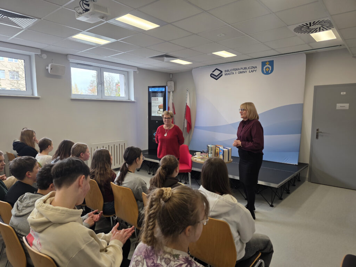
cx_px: 178
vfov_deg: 58.9
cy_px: 134
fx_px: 237
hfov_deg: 73.9
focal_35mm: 23
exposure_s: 1/66
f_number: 1.7
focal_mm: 6.3
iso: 80
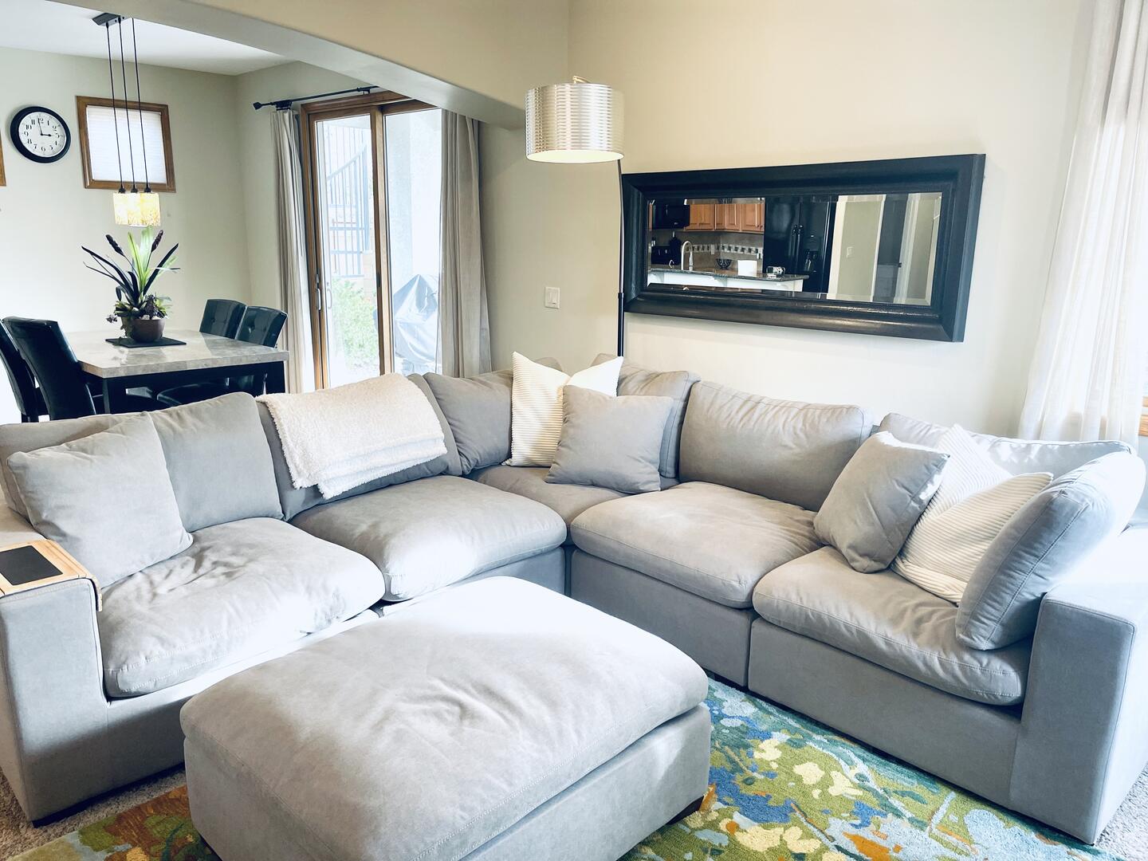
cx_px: 574
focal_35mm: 26
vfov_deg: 53.1
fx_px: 862
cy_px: 430
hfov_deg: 67.3
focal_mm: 5.1
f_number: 1.6
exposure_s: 1/120
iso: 100
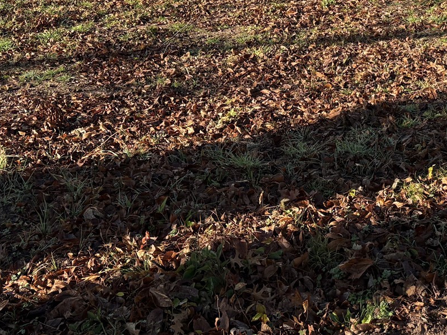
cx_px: 340
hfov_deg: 30.2
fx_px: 814
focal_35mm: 63
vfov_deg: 22.0
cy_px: -39
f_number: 1.6
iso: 64
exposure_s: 1/1799
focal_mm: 5.96
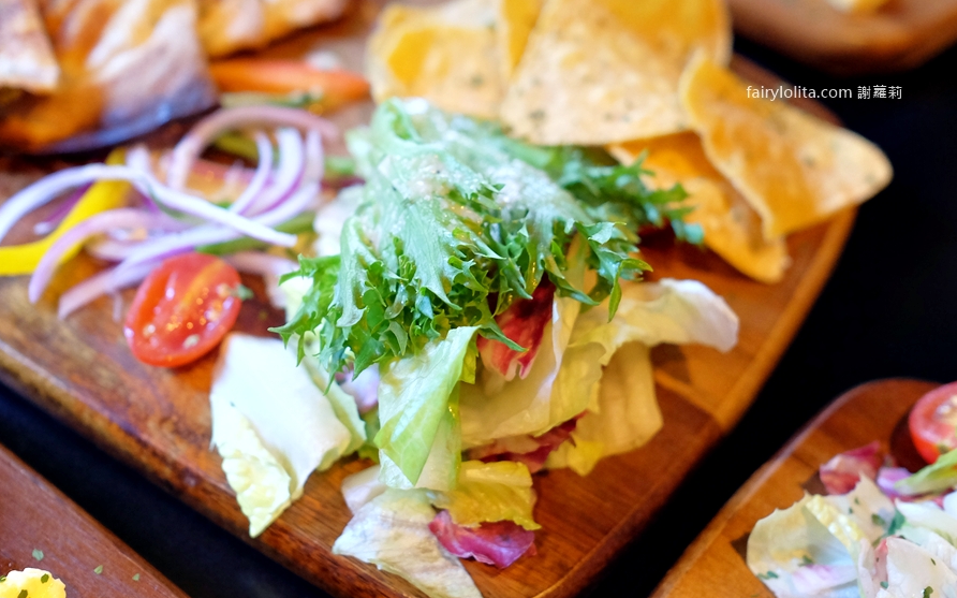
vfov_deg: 35.3
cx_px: 481
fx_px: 939
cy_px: 283
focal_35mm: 36
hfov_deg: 54.0
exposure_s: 1/56
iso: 2000
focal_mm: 23
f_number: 2.5
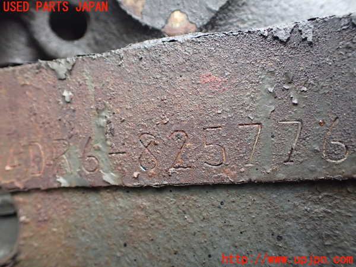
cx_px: 178
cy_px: 134
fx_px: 309
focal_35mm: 30
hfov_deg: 60.0
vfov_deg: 46.8
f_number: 2.3
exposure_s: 1/125
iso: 500
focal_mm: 5.4
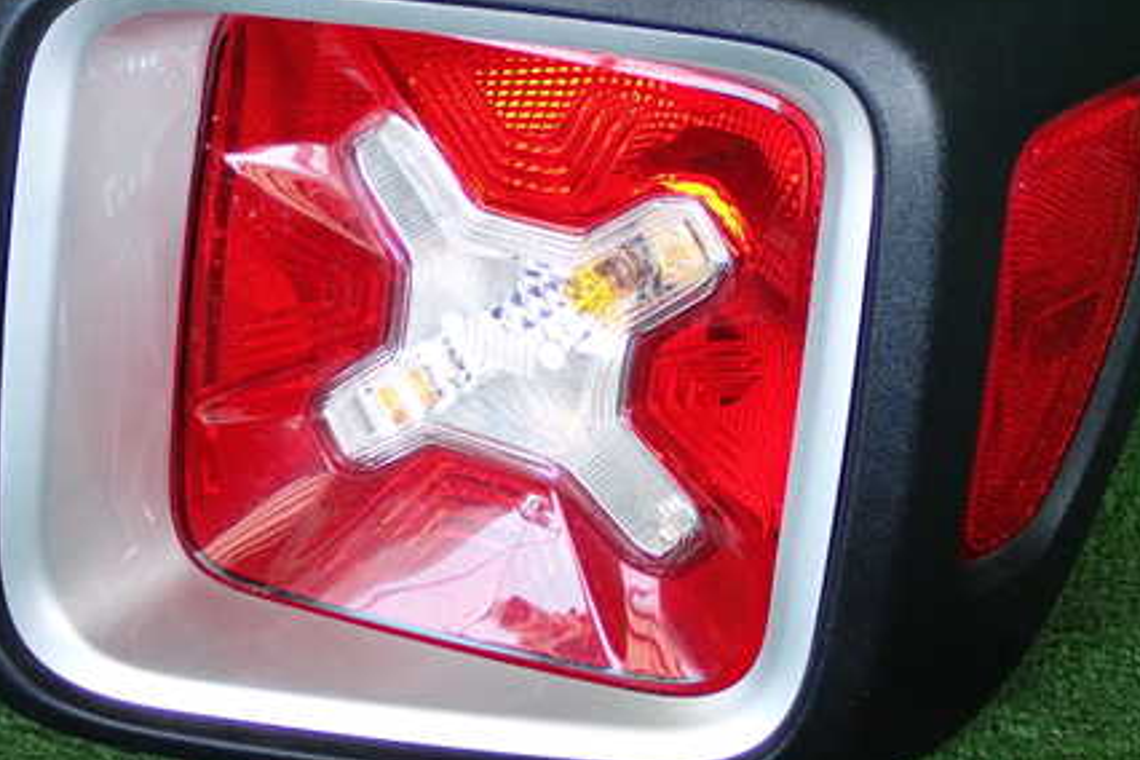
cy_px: 241
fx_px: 2691
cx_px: 538
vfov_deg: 16.0
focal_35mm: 85
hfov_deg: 23.9
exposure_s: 1/125
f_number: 3.5
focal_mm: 10.35
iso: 800
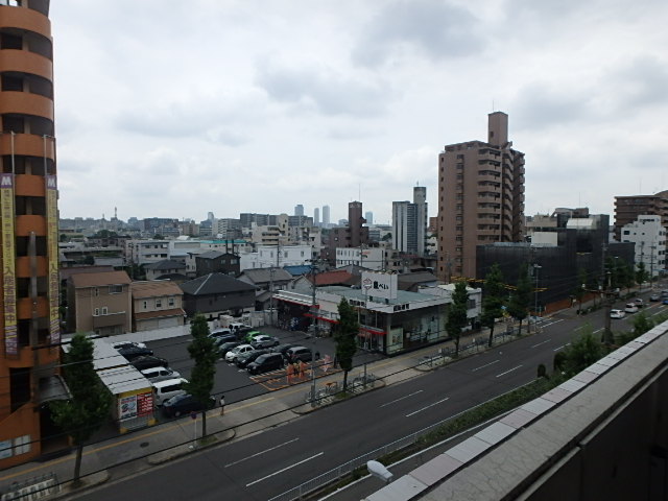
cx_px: 334
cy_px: 250
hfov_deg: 79.0
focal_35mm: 21
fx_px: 405
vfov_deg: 63.4
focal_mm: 3.7
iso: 125
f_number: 6
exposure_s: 1/640
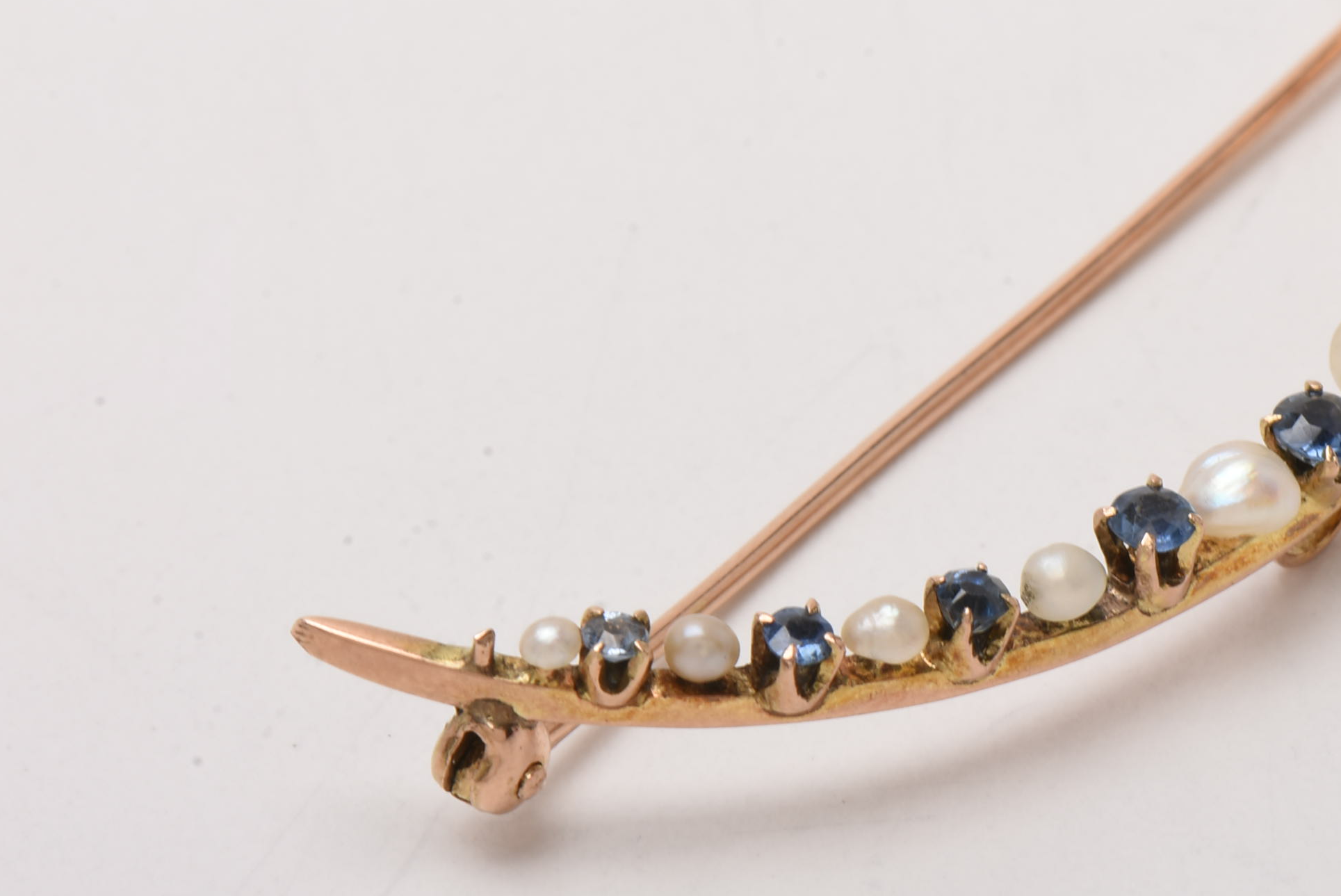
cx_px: 915
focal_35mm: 198
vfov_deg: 7.0
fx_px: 7372
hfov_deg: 10.4
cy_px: 418
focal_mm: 85
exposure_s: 1/125
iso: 100
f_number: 22
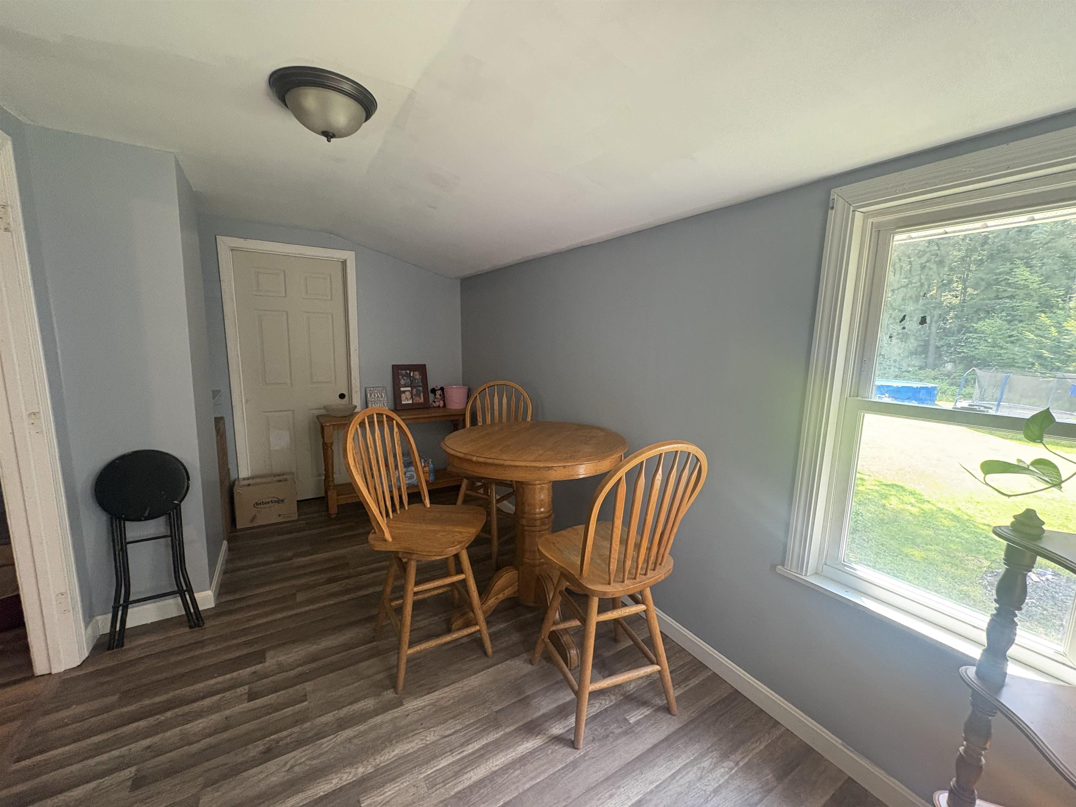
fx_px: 435
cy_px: 404
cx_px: 538
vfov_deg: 85.7
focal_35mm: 14
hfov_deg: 102.1
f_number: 2.2
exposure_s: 1/60
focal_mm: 2.22
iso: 500
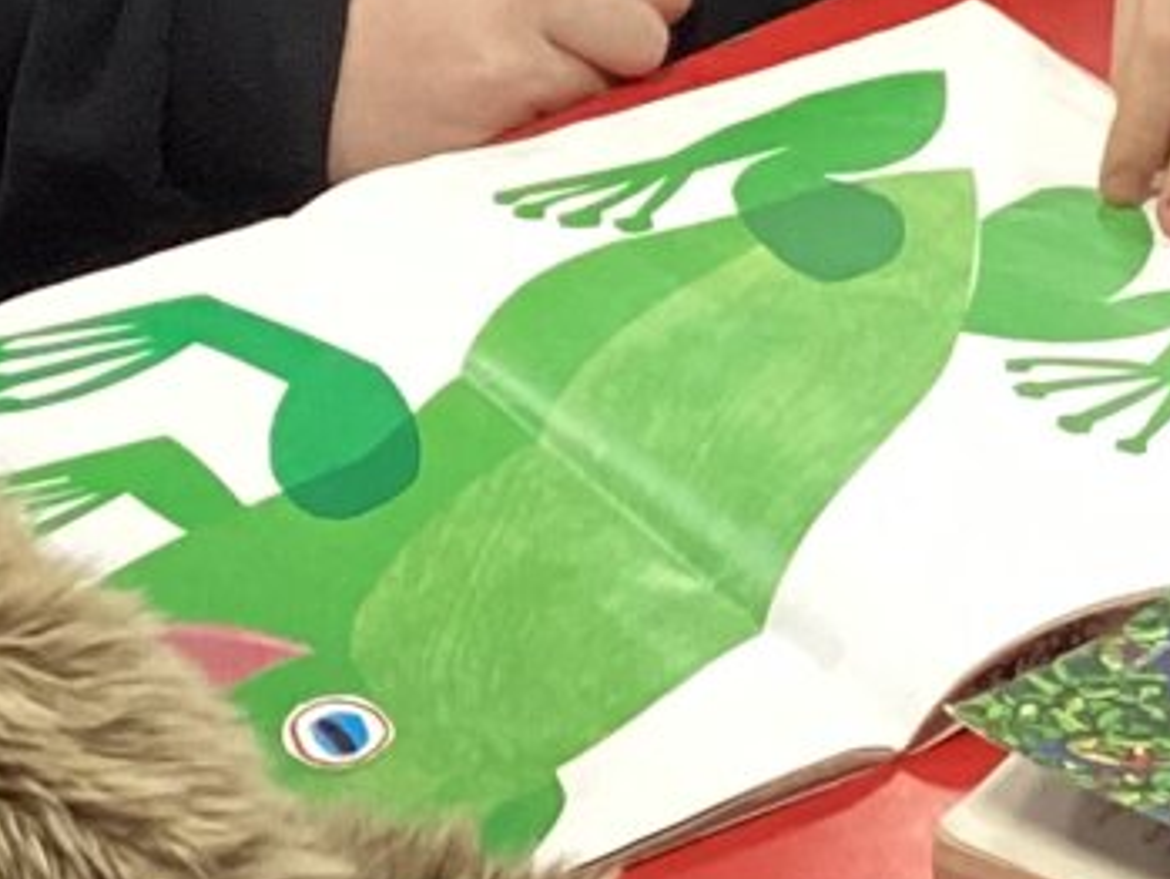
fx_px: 6154
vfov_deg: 8.0
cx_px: 342
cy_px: -523
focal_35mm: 182
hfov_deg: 10.8
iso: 320
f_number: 2.4
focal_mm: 3.3
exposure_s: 1/60
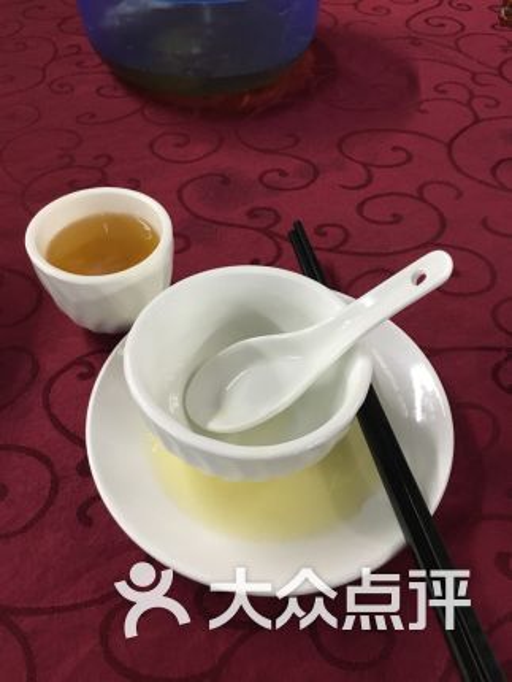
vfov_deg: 61.6
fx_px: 571
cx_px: 256
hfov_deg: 48.3
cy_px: 341
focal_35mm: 29
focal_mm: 4.15
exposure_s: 1/17
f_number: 2.2
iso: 200
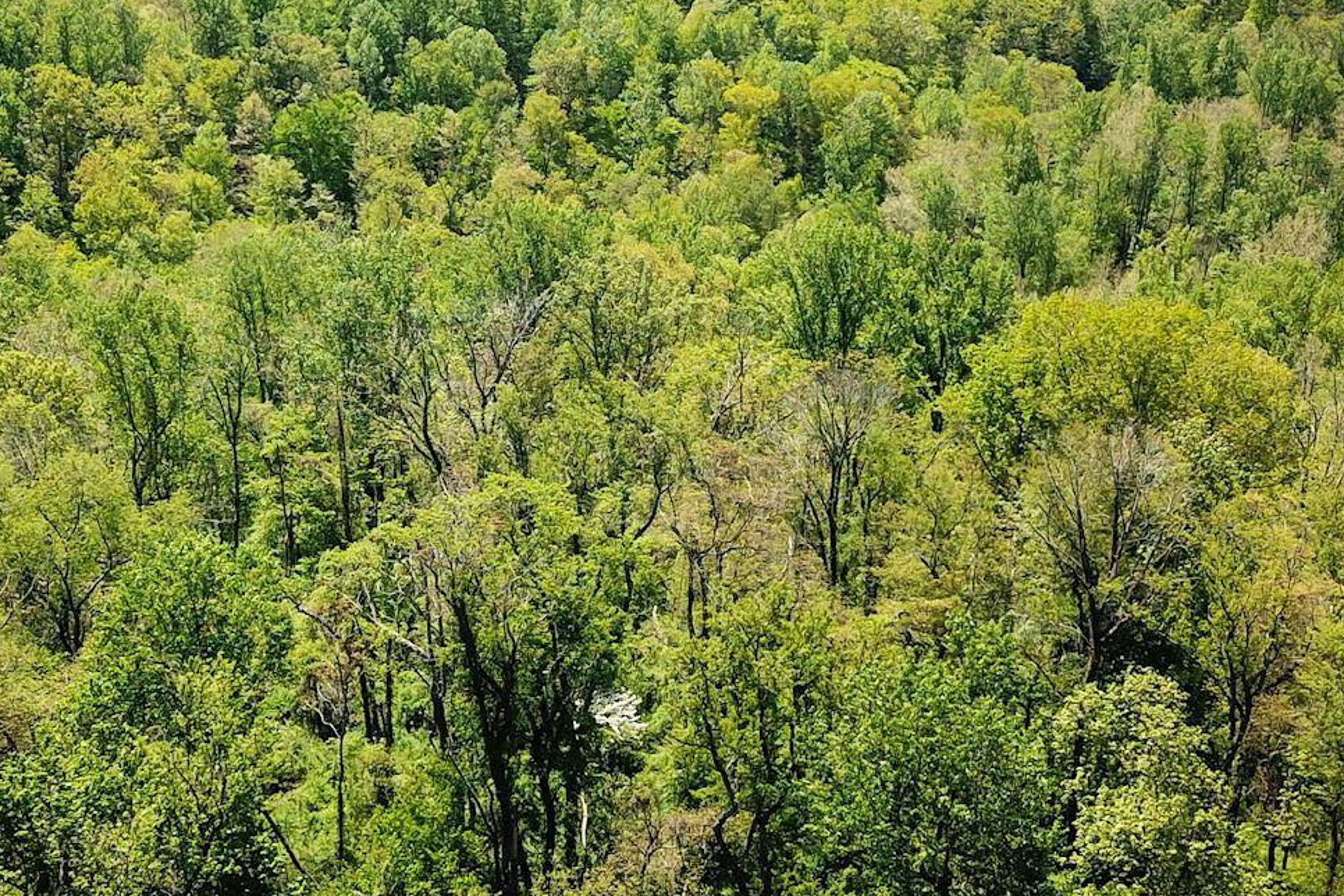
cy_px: 381
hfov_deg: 35.6
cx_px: 563
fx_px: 2091
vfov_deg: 24.2
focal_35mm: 56
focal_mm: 4.73
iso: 100
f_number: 2.2
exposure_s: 1/640
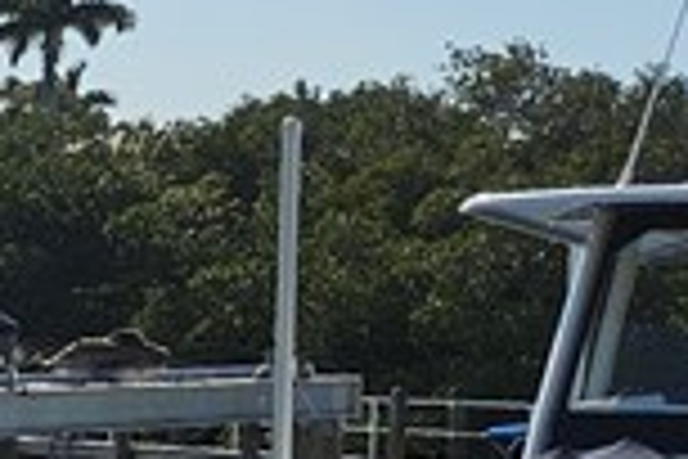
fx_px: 3058
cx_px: -1475
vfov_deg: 8.6
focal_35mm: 160
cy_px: 387
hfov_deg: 9.5
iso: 25
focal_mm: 5.4
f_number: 1.8
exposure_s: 1/5416
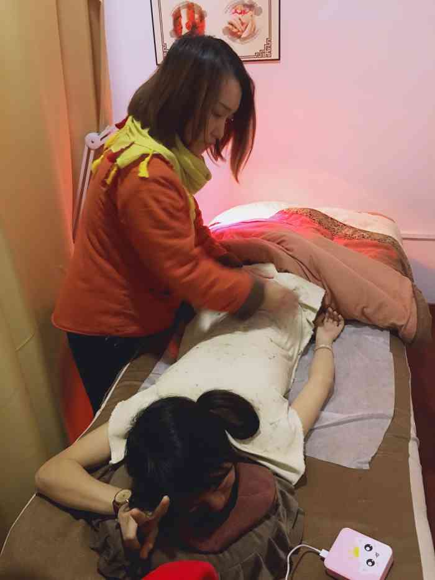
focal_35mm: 29
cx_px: 218
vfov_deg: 61.7
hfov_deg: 48.2
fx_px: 486
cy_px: 290
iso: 100
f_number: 2.2
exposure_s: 1/8
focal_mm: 4.15
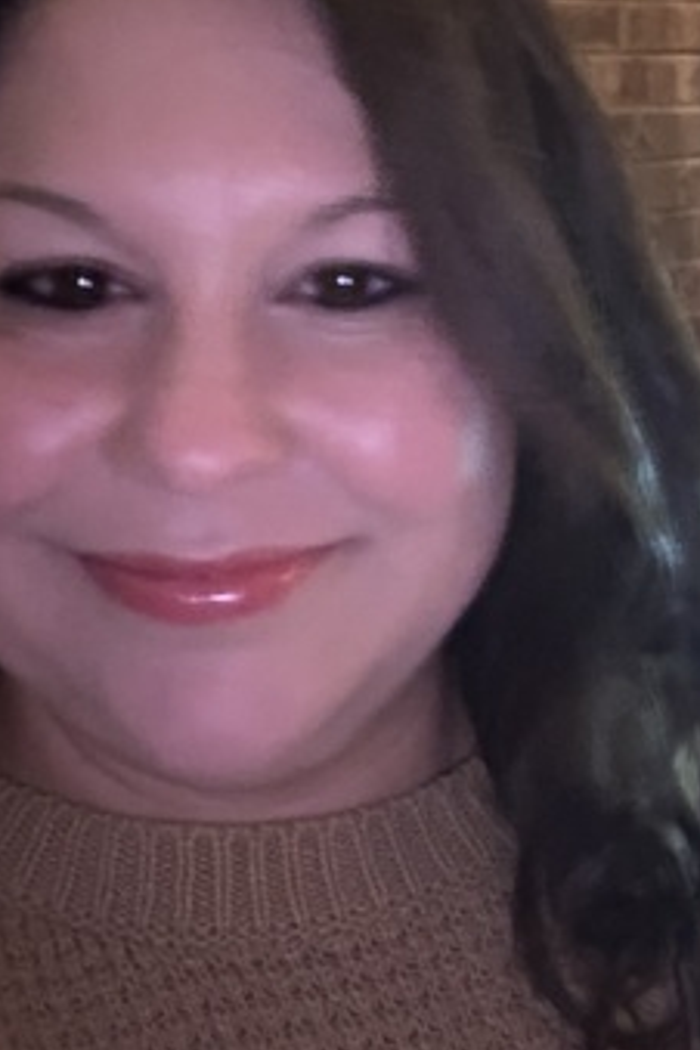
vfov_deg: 42.0
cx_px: 503
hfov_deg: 28.9
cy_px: 325
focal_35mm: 46
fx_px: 1342
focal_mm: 2.69
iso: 1250
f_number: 1.9
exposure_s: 1/15
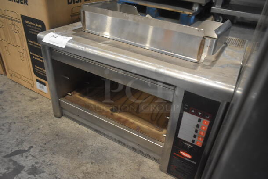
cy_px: 90
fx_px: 201
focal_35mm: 27
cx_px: 134
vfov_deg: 48.0
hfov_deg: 67.3
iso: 2500
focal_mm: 18
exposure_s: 1/125
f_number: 3.5
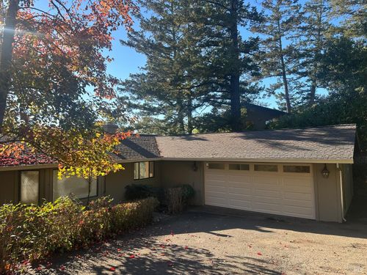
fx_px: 254
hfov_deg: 71.6
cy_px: 138
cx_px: 184
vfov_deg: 56.8
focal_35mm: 24
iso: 80
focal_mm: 6.86
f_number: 1.78
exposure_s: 1/910
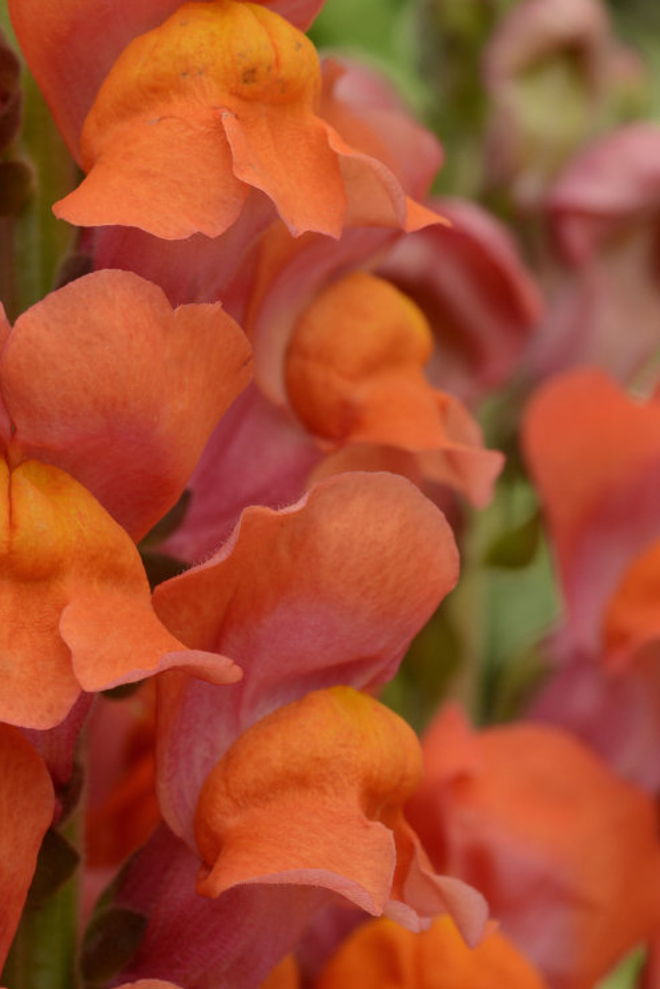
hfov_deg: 6.1
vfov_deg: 9.1
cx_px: -33
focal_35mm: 226
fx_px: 6209
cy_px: 871
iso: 200
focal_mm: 105
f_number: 11
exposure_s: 1/250
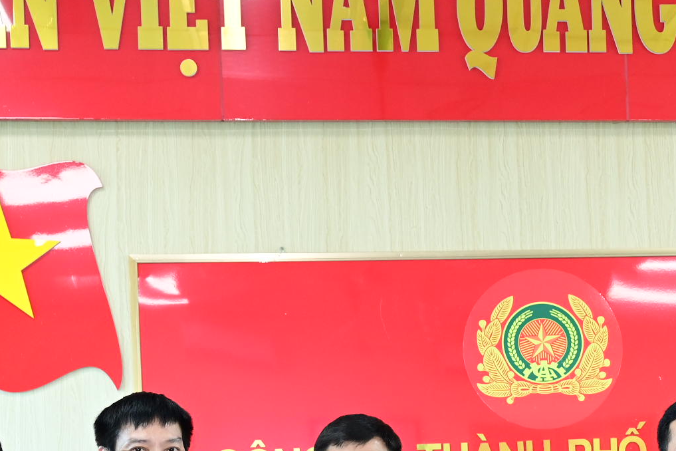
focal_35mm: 107
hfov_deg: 18.7
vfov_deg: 12.5
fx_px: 2009
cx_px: 653
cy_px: 534
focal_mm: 36
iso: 1250
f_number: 4
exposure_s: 1/100
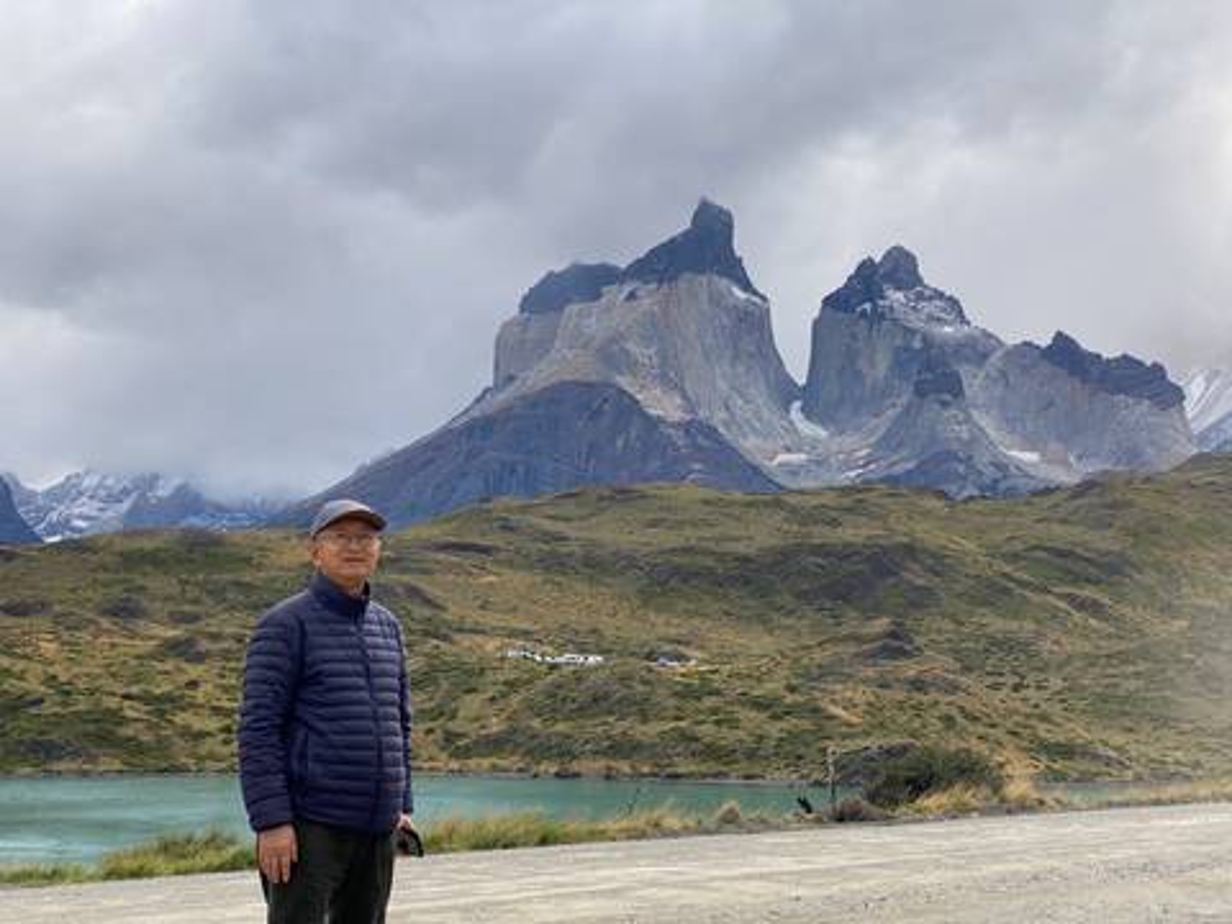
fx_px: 1851
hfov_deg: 36.8
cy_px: 462
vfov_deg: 28.0
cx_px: 616
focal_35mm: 52
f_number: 2
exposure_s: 1/2283
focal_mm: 6
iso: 20
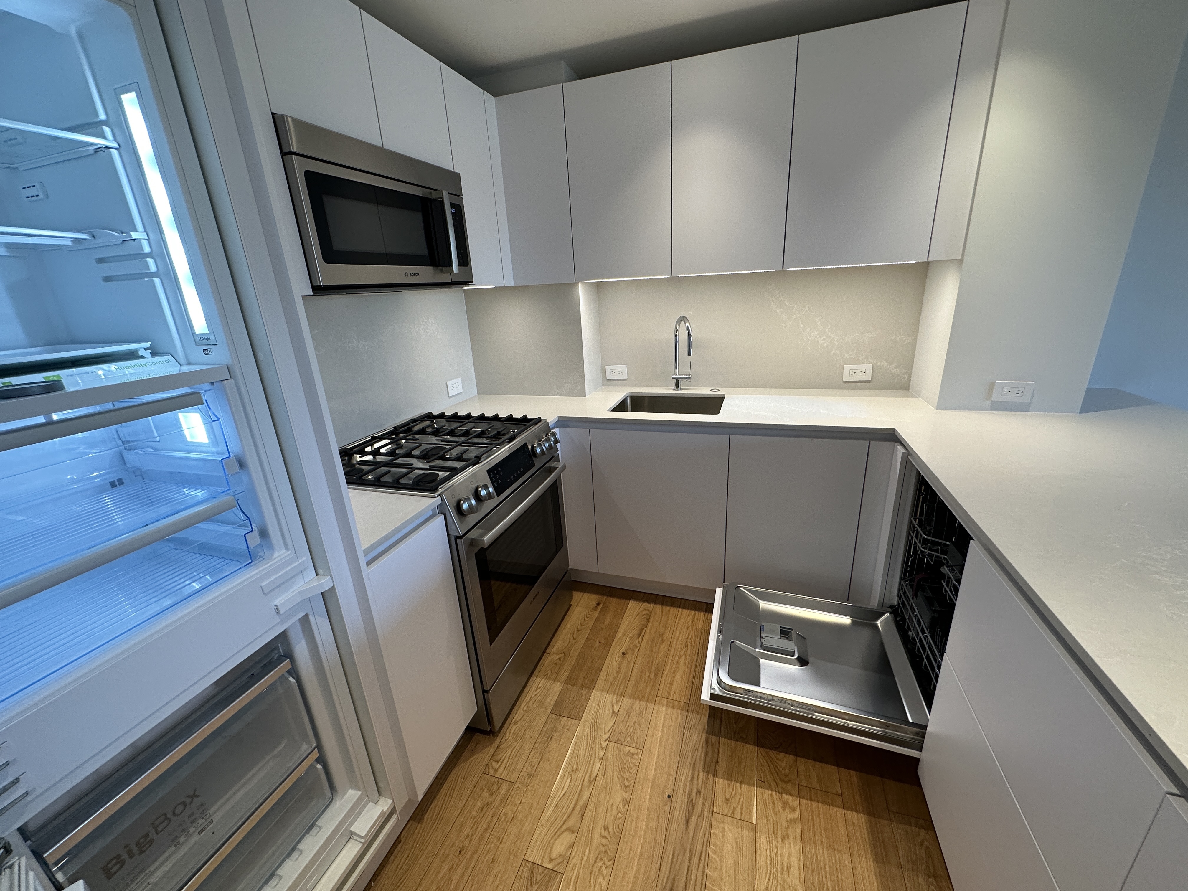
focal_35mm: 14
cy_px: 446
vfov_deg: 85.7
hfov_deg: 102.1
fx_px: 480
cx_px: 594
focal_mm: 2.22
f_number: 2.2
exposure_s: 1/120
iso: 160
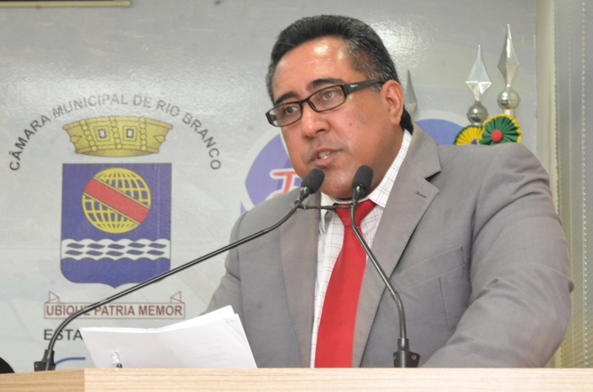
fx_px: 1972
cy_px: 196
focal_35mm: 120
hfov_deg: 17.1
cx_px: 296
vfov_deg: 11.4
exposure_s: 1/50
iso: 6400
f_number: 11
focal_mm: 80
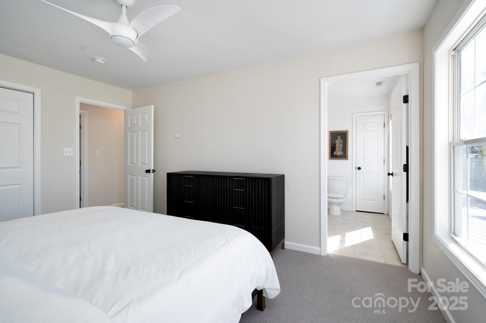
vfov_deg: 73.7
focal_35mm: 16
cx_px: 243
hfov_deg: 96.8
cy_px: 162
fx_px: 216
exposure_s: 1/80
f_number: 8
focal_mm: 16
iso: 250
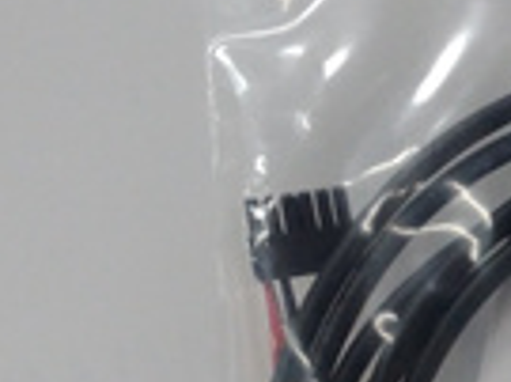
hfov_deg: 17.9
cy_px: 407
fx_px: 1475
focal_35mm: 100
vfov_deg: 14.5
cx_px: 723
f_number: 2
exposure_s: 1/30
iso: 289
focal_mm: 3.79
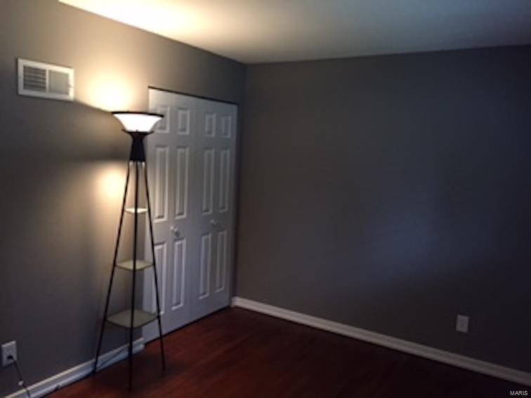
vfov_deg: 48.2
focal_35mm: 29
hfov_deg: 61.7
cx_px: 266
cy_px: 199
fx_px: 445
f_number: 2.2
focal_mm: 4.15
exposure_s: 1/30
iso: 250
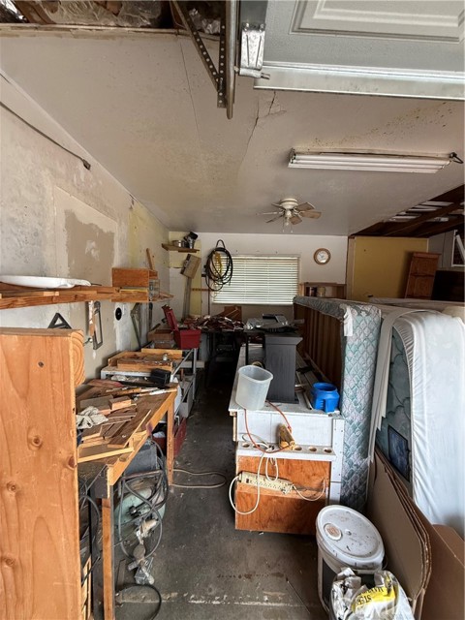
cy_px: 310
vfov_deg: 102.1
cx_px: 232
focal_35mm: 14
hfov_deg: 85.7
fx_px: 251
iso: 320
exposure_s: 1/99
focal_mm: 2.22
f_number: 2.2
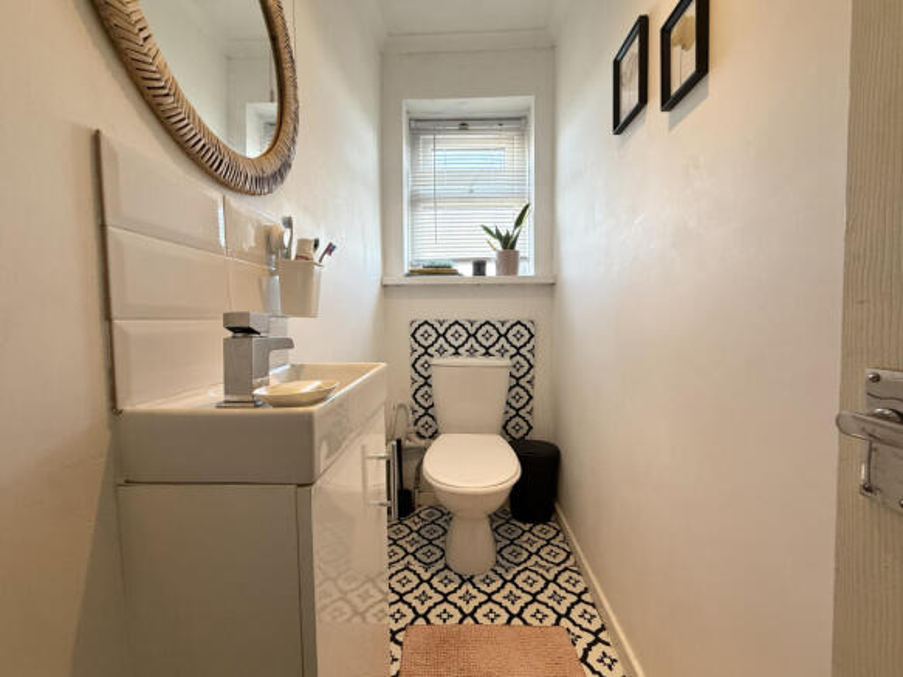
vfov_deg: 85.7
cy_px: 338
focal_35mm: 14
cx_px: 452
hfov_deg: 102.1
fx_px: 365
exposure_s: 1/100
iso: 160
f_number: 2.2
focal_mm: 2.22
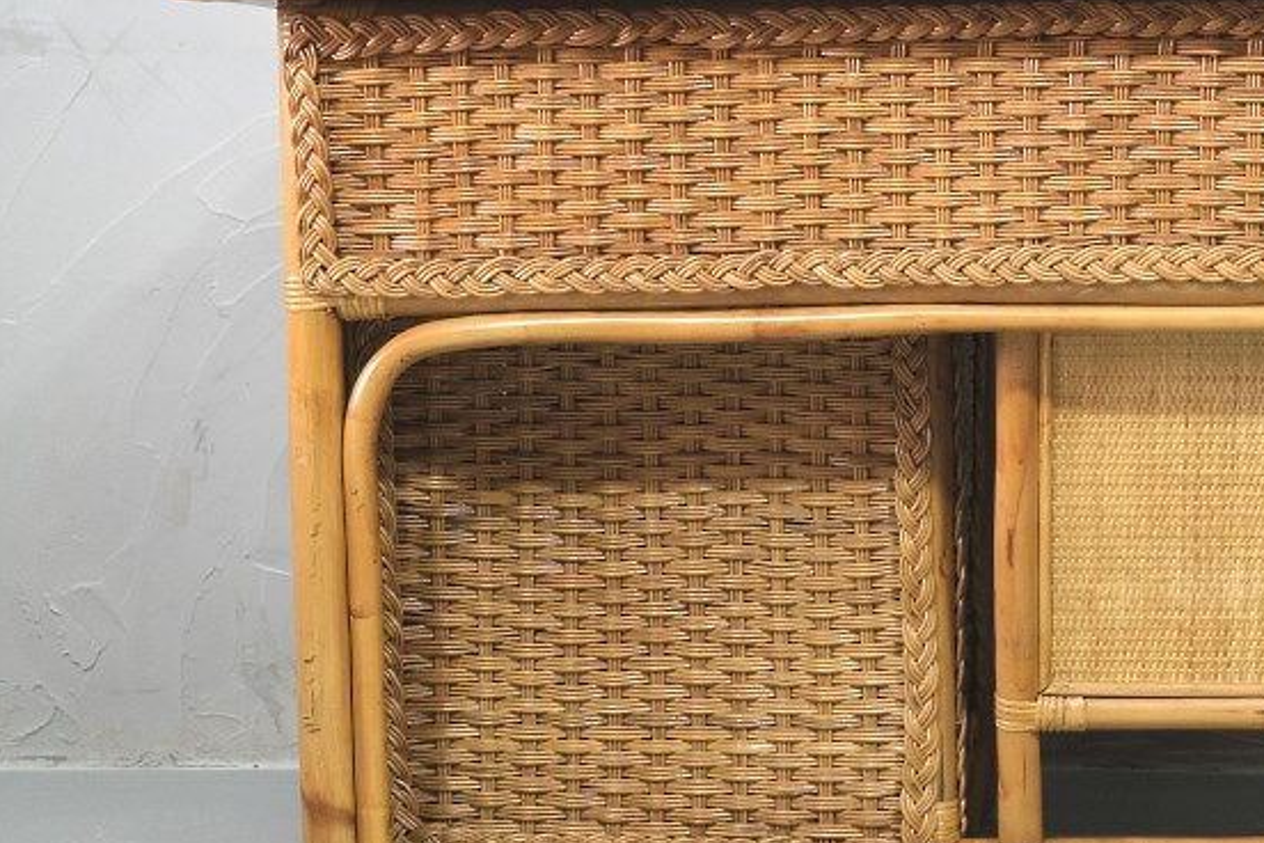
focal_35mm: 76
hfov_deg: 26.3
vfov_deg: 17.9
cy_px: 254
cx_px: 957
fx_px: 2668
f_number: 3.2
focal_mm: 22.3
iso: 800
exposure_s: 1/30
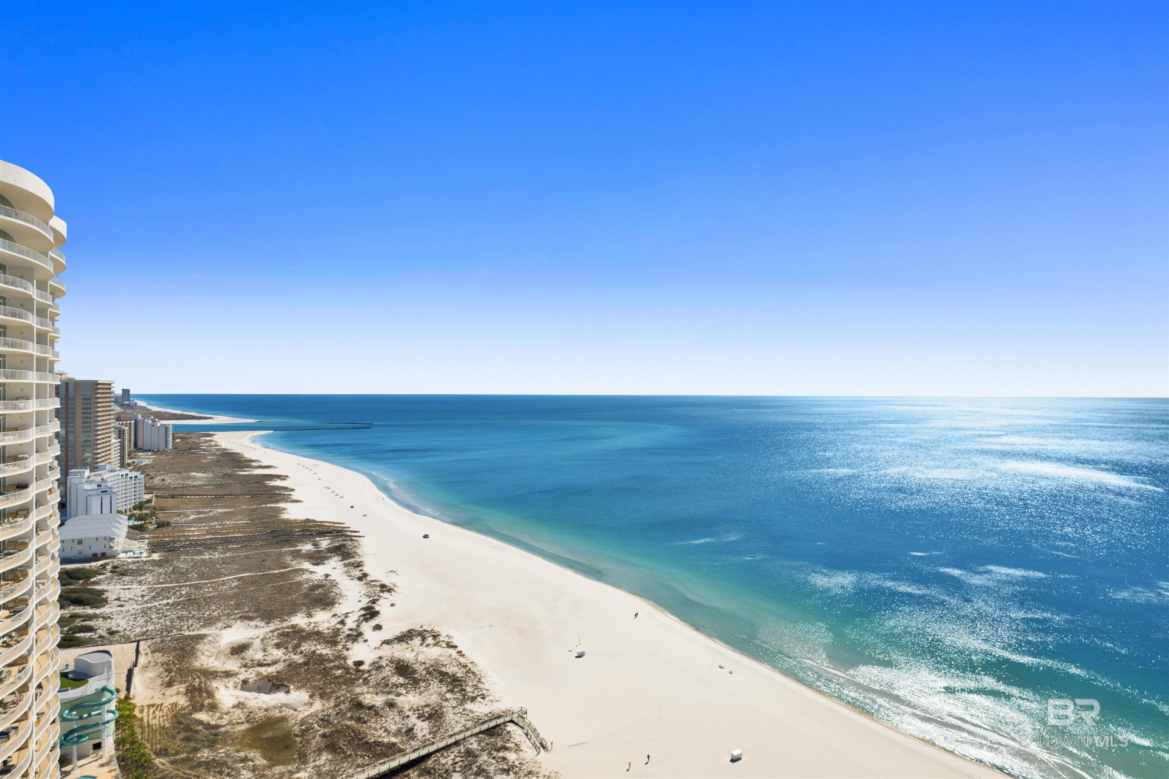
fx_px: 633
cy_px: 390
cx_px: 584
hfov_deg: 85.4
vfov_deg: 63.2
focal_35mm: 20
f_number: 11
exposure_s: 1/1250
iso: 400
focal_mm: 19.5
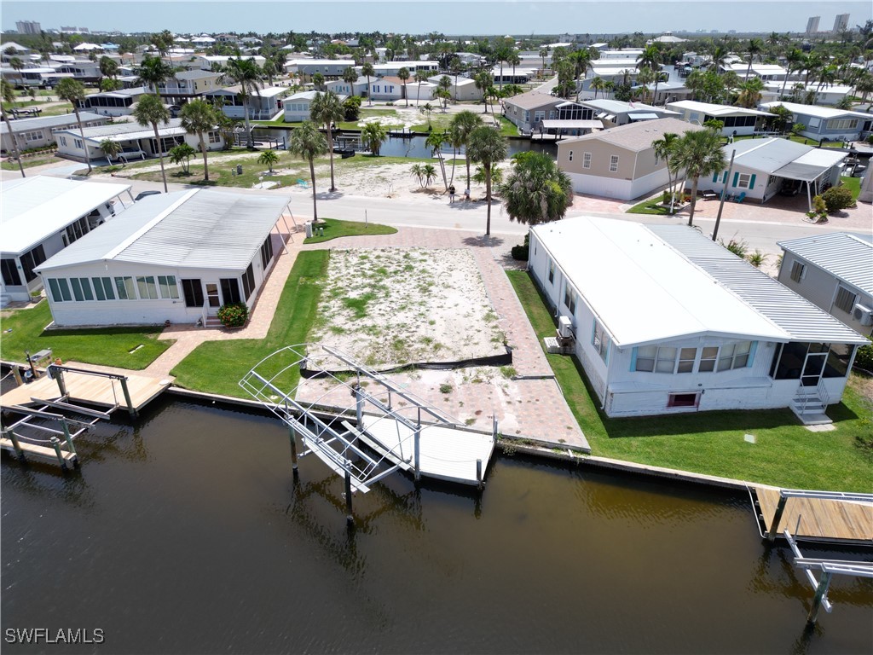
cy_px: 328
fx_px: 605
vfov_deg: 56.8
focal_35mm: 24
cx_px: 436
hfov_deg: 71.6
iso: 110
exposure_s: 1/3200
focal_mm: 6.72
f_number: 1.7
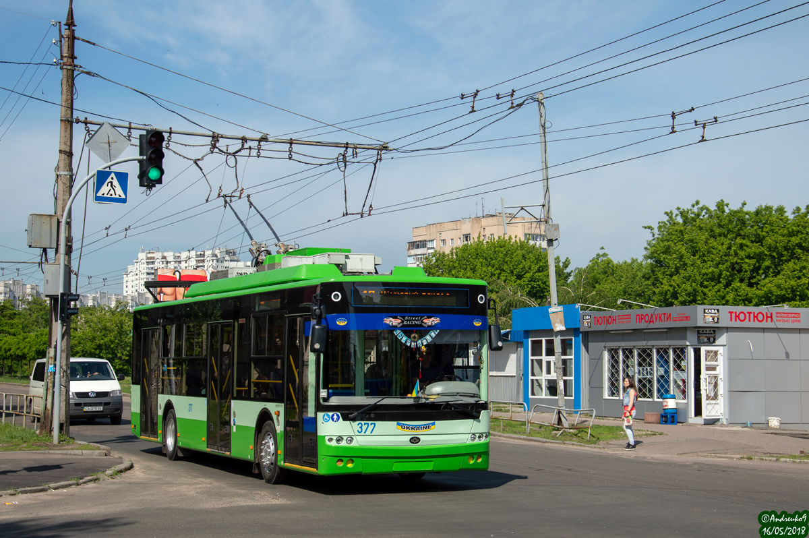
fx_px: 1347
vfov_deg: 22.6
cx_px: 404
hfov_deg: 33.4
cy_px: 269
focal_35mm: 60
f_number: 8
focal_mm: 40
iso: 100
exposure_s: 1/800
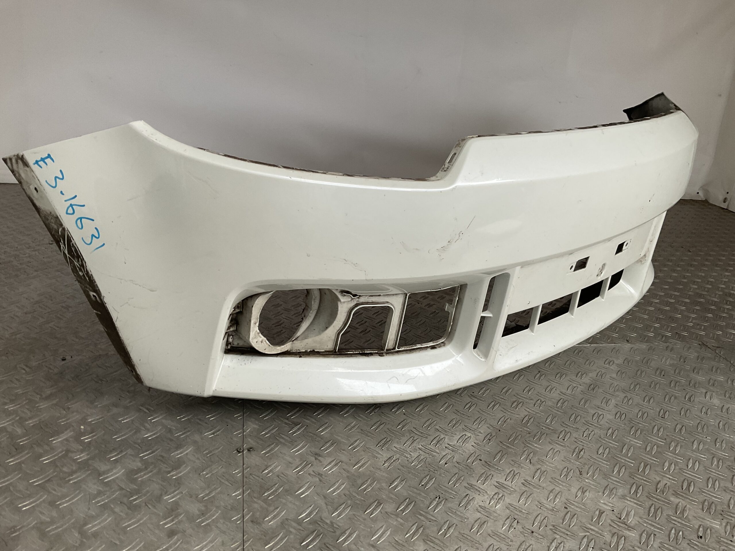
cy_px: 276
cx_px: 368
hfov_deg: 61.7
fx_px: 616
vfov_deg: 48.2
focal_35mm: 29
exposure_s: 1/100
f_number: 1.8
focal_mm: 3
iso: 50
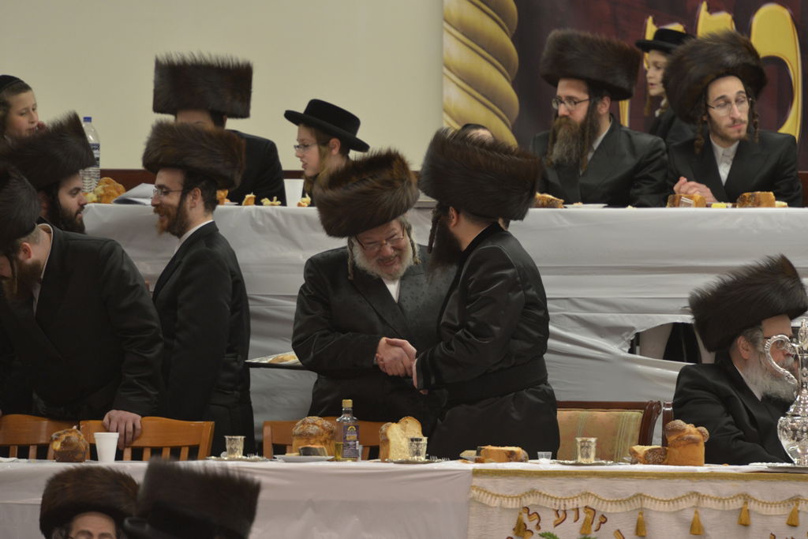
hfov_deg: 5.2
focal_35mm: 400
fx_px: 8978
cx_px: 404
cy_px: 270
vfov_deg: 3.4
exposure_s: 1/125
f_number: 5.6
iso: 1600
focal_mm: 400
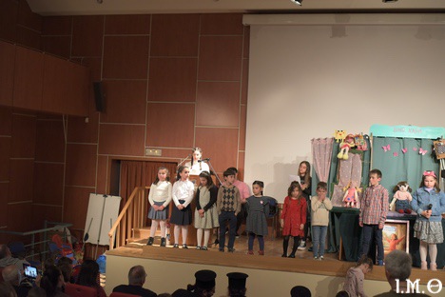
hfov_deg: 39.6
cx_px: 222
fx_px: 618
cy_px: 148
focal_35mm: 50
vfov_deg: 27.0
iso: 4000
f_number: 4
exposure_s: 1/200
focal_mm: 50
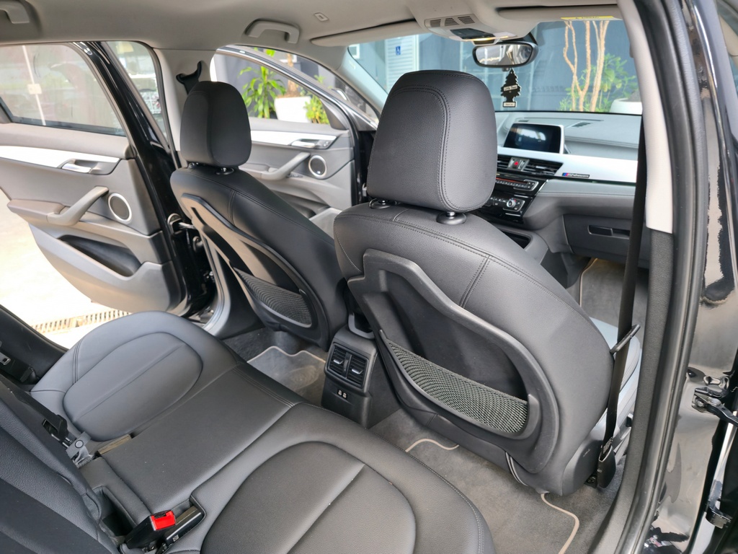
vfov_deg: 58.9
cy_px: 277
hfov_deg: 73.9
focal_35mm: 23
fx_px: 490
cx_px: 369
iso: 125
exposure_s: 1/60
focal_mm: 6.3
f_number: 1.7
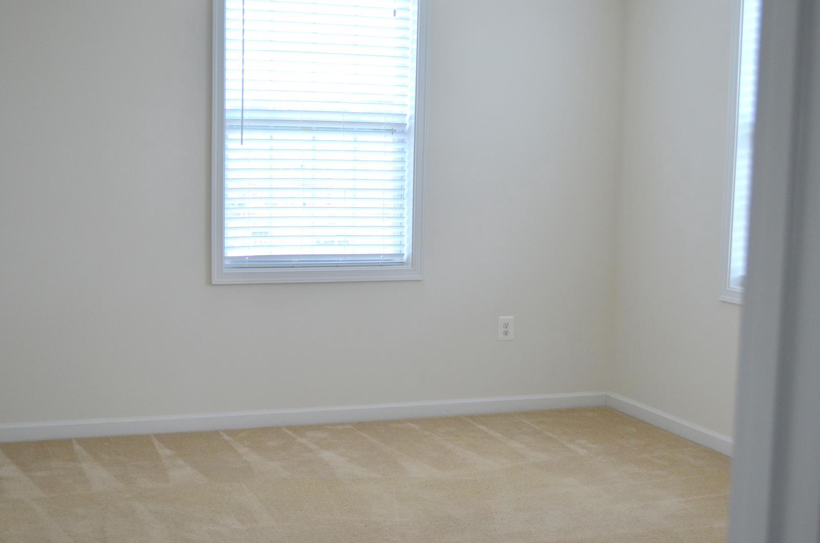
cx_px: 450
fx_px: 1265
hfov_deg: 35.9
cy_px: 307
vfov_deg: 24.2
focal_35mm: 56
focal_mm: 29
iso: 400
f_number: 4.5
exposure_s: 1/80
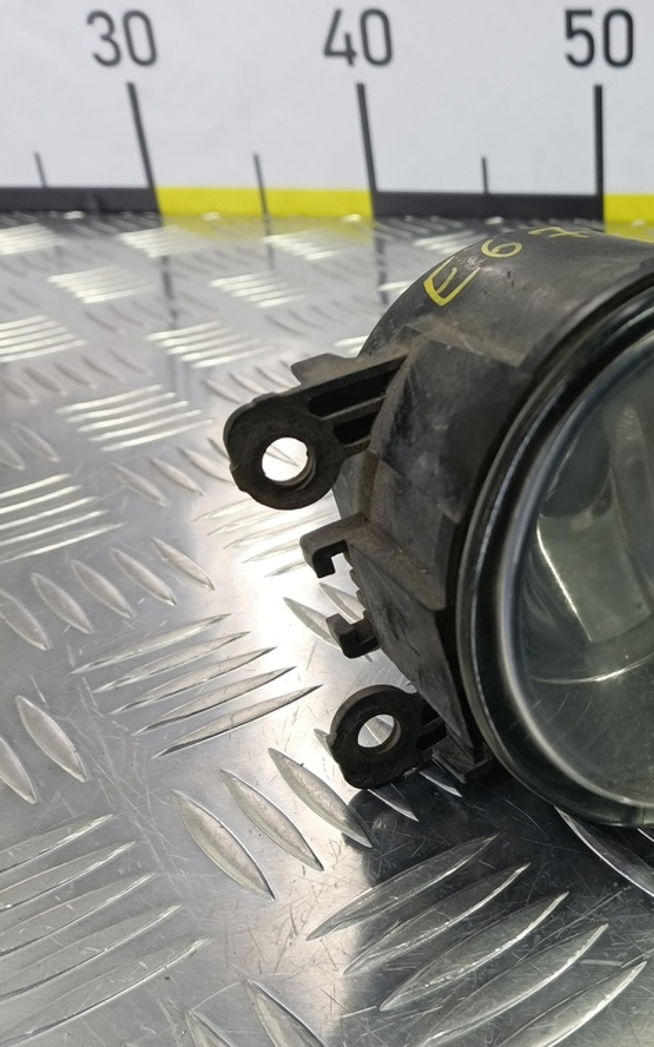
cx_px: 624
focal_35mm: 33
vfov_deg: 58.1
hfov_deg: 35.4
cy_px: 521
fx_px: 941
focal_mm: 4.11
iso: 126
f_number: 1.6
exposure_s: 1/50
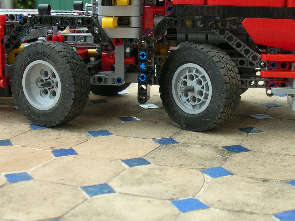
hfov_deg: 30.2
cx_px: 183
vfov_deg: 22.9
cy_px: 98
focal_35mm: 64
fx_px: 545
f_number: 3
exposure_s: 1/297
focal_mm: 7.1
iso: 50
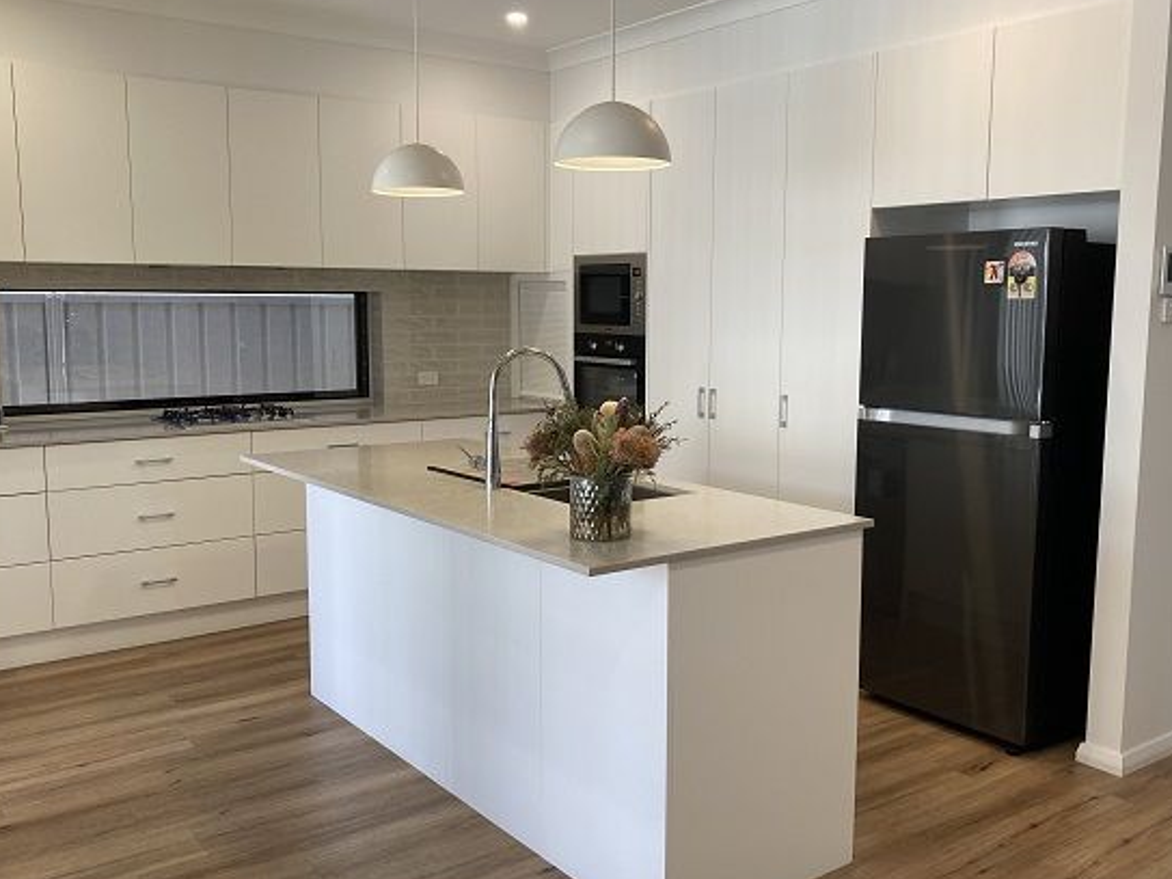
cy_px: 449
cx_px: 598
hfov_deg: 55.4
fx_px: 1117
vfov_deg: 42.9
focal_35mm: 33
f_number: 1.8
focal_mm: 3.99
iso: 64
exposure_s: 1/100
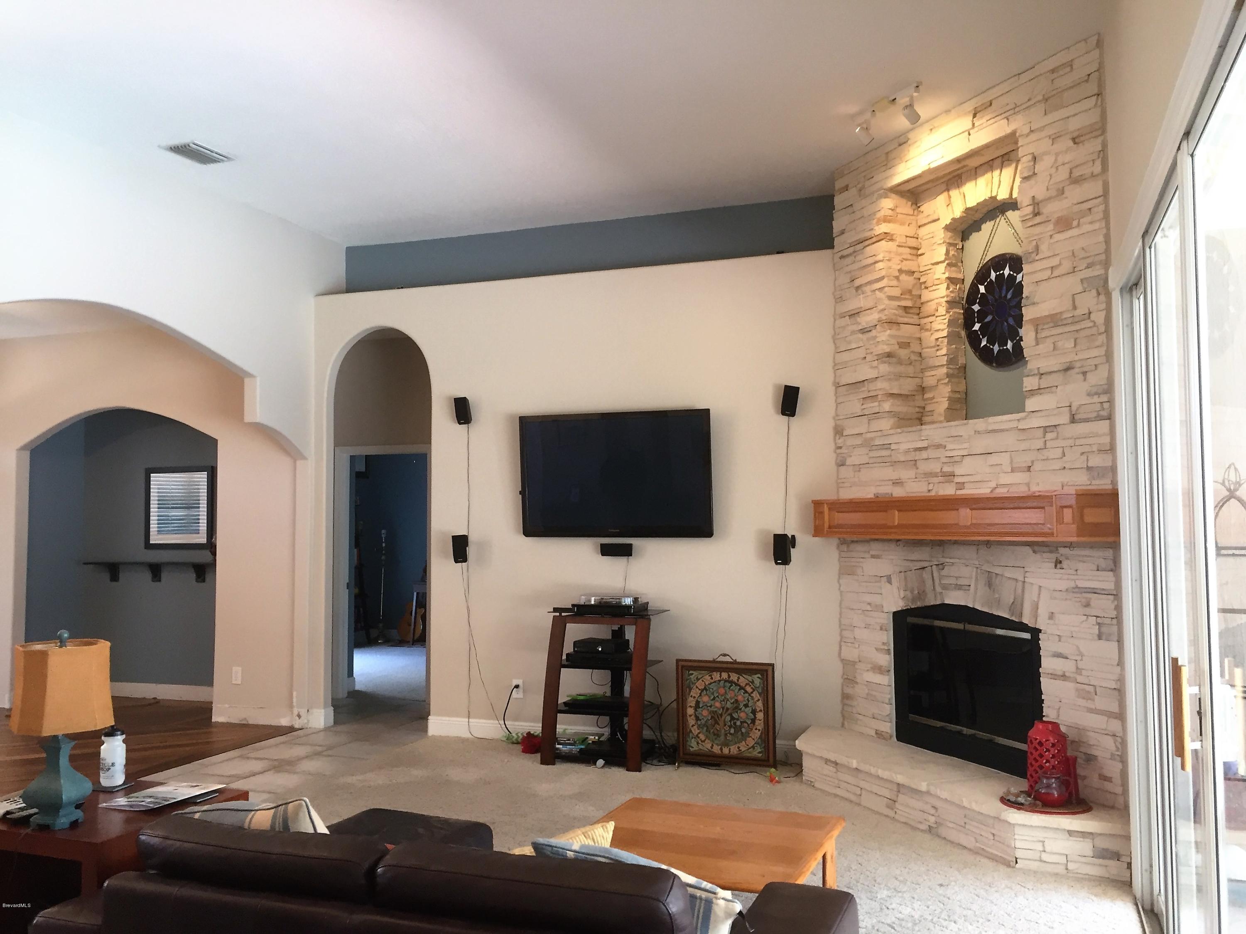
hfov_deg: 61.7
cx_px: 623
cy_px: 467
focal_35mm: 29
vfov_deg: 48.2
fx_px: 1044
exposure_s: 1/30
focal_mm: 4.15
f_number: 2.2
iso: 80
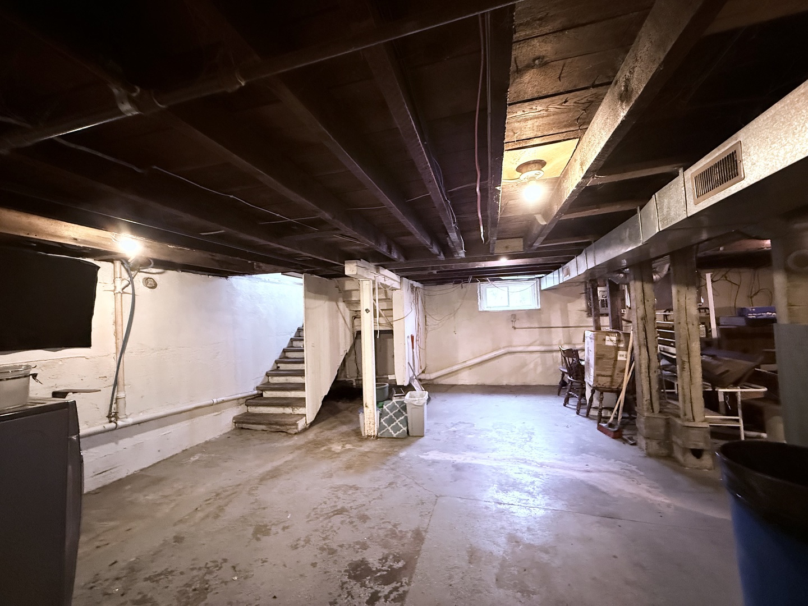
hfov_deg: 102.1
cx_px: 404
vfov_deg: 85.7
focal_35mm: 14
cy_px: 303
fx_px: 327
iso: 1250
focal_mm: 2.22
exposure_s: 1/40
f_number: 2.2
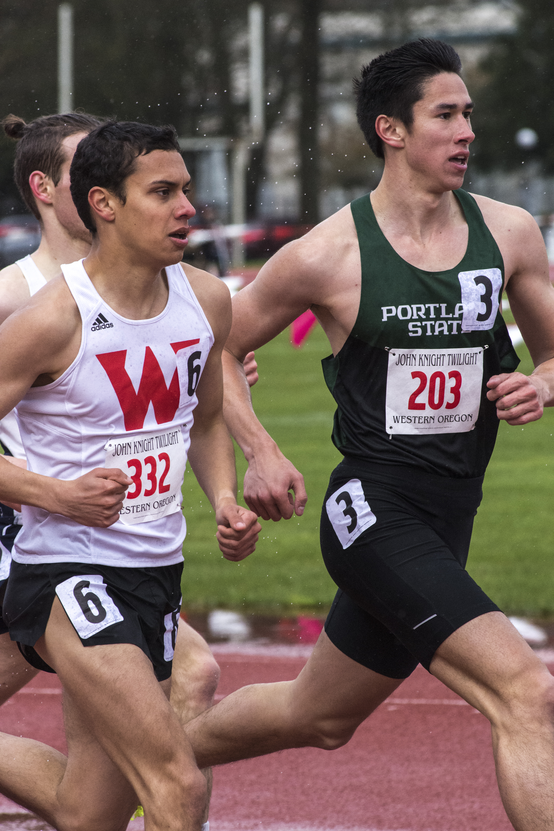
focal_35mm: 300
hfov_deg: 4.6
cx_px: 277
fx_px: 6924
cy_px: 416
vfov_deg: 6.9
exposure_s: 1/2500
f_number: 8
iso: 2500
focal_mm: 200
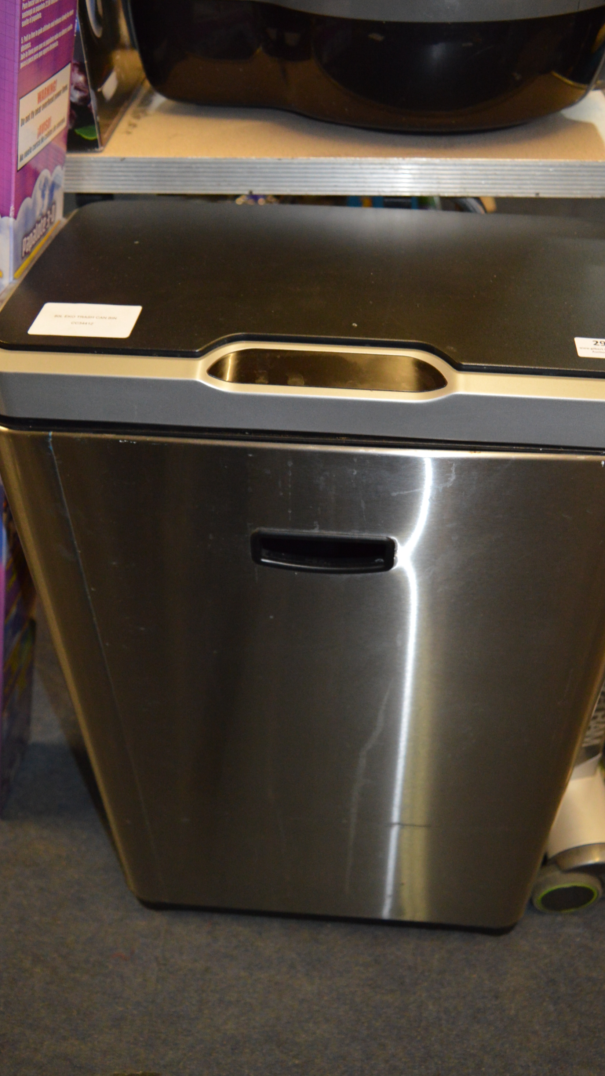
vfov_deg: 66.1
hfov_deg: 40.2
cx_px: 315
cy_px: 525
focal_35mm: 29
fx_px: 827
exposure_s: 1/60
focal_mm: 18
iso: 1800
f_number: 3.5
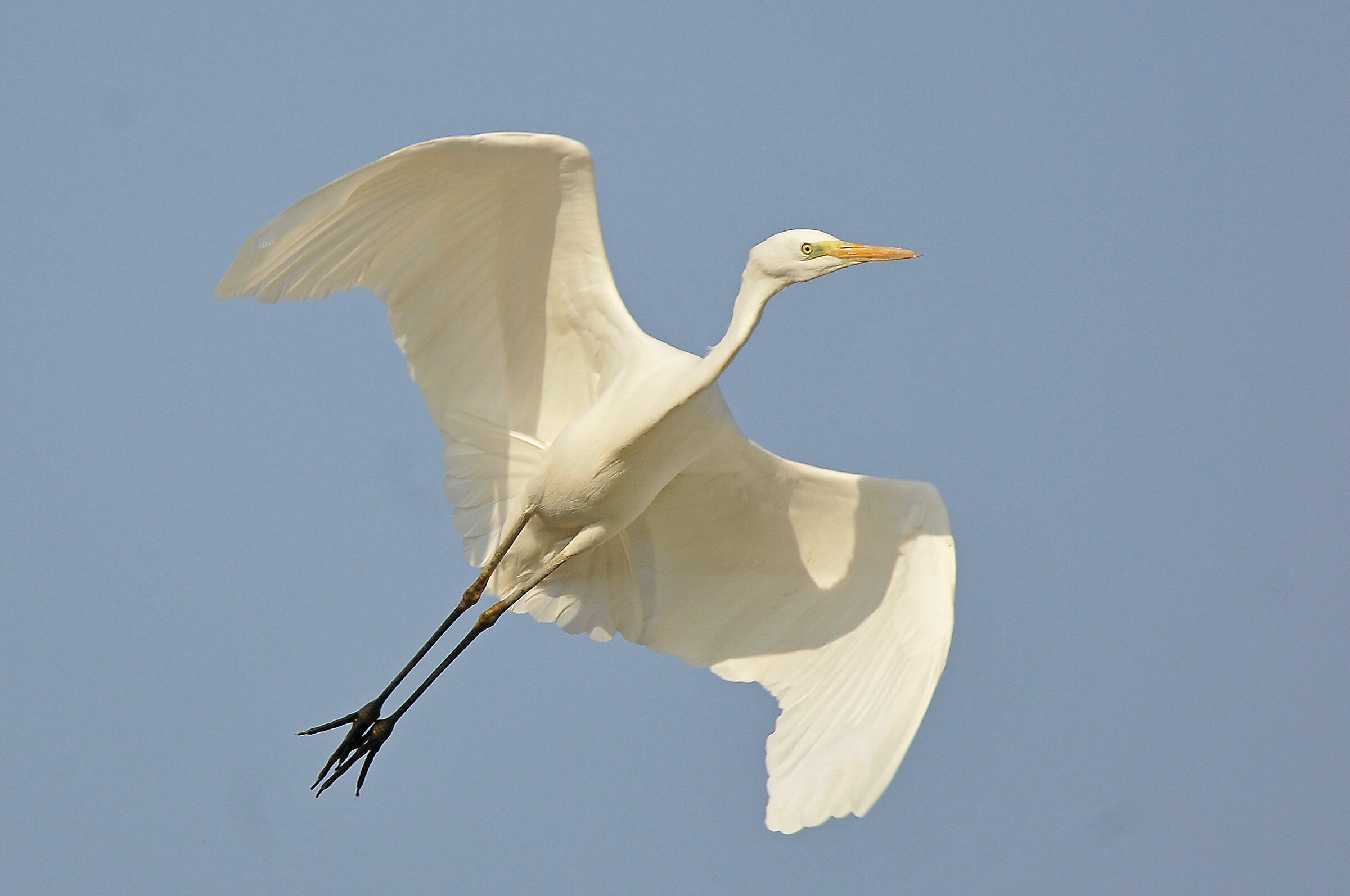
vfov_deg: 1.5
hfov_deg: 2.3
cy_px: 448
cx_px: 675
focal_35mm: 900
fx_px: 33708
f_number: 7.1
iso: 400
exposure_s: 1/2000
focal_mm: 600
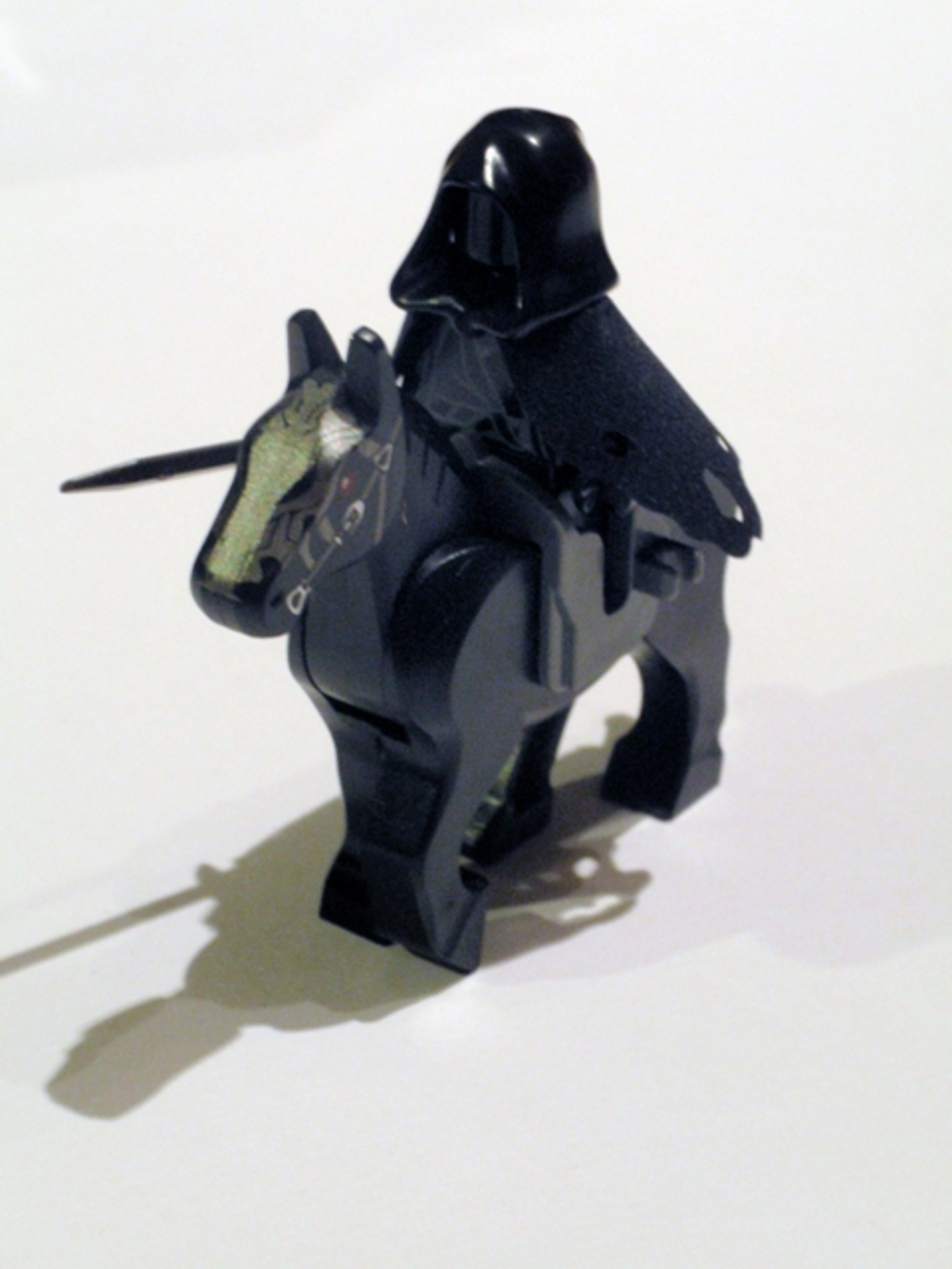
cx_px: 476
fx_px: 3667
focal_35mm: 100
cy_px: 634
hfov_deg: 14.8
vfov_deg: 19.6
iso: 320
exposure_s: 1/4
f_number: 5.1
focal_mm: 17.68
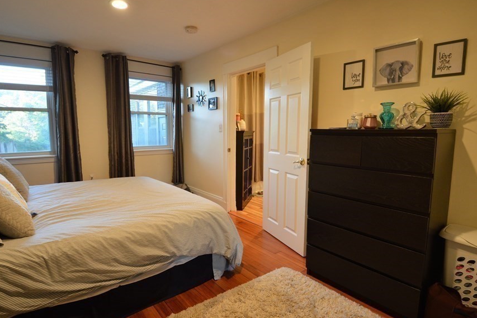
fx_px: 238
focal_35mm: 18
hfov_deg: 90.0
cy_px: 156
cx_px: 228
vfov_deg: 67.3
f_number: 3.5
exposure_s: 1/25
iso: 400
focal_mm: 10
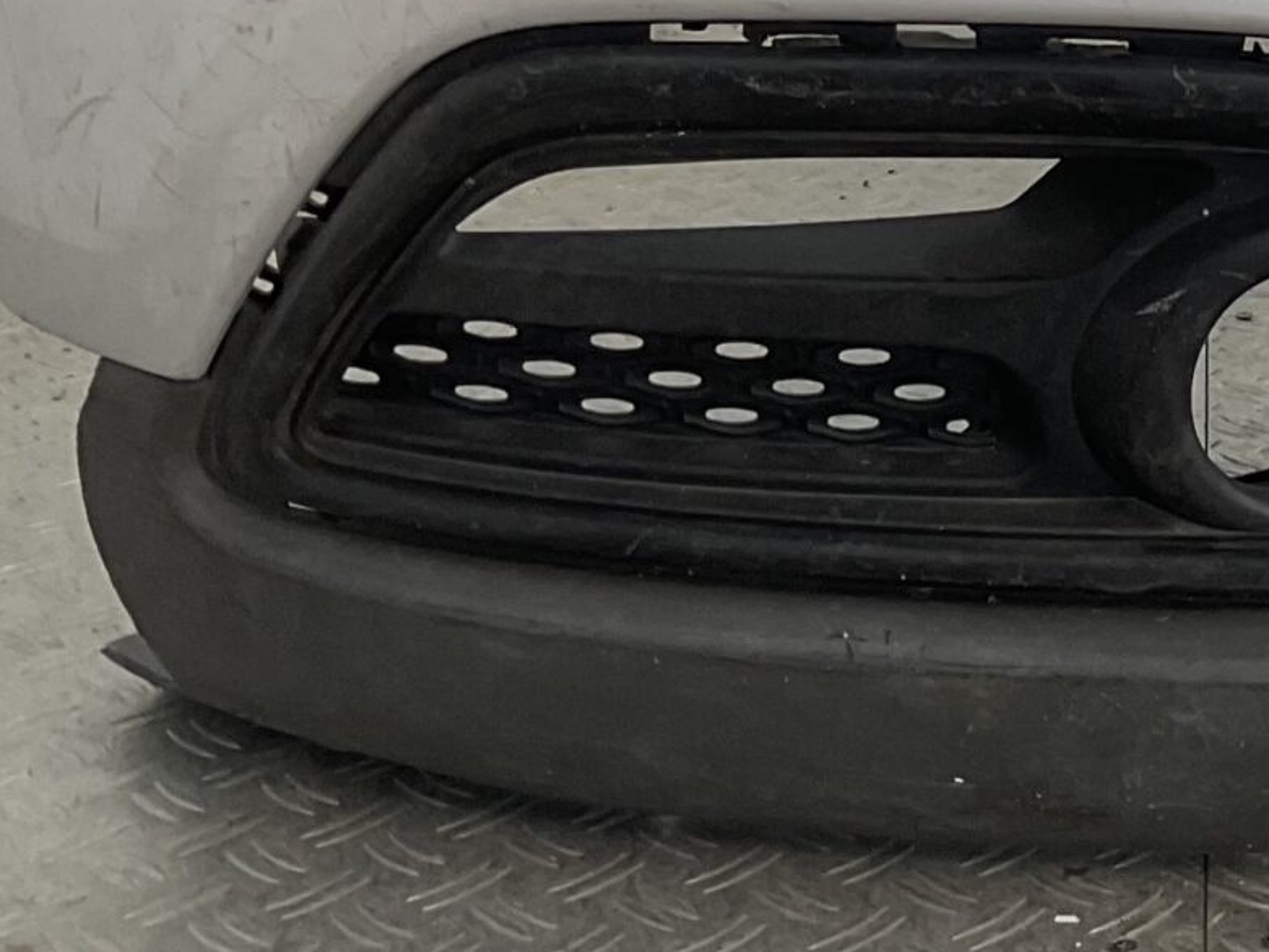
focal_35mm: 95
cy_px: -357
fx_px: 3483
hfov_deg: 19.0
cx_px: 1701
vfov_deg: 14.7
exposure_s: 1/248
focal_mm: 3
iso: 16
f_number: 1.8
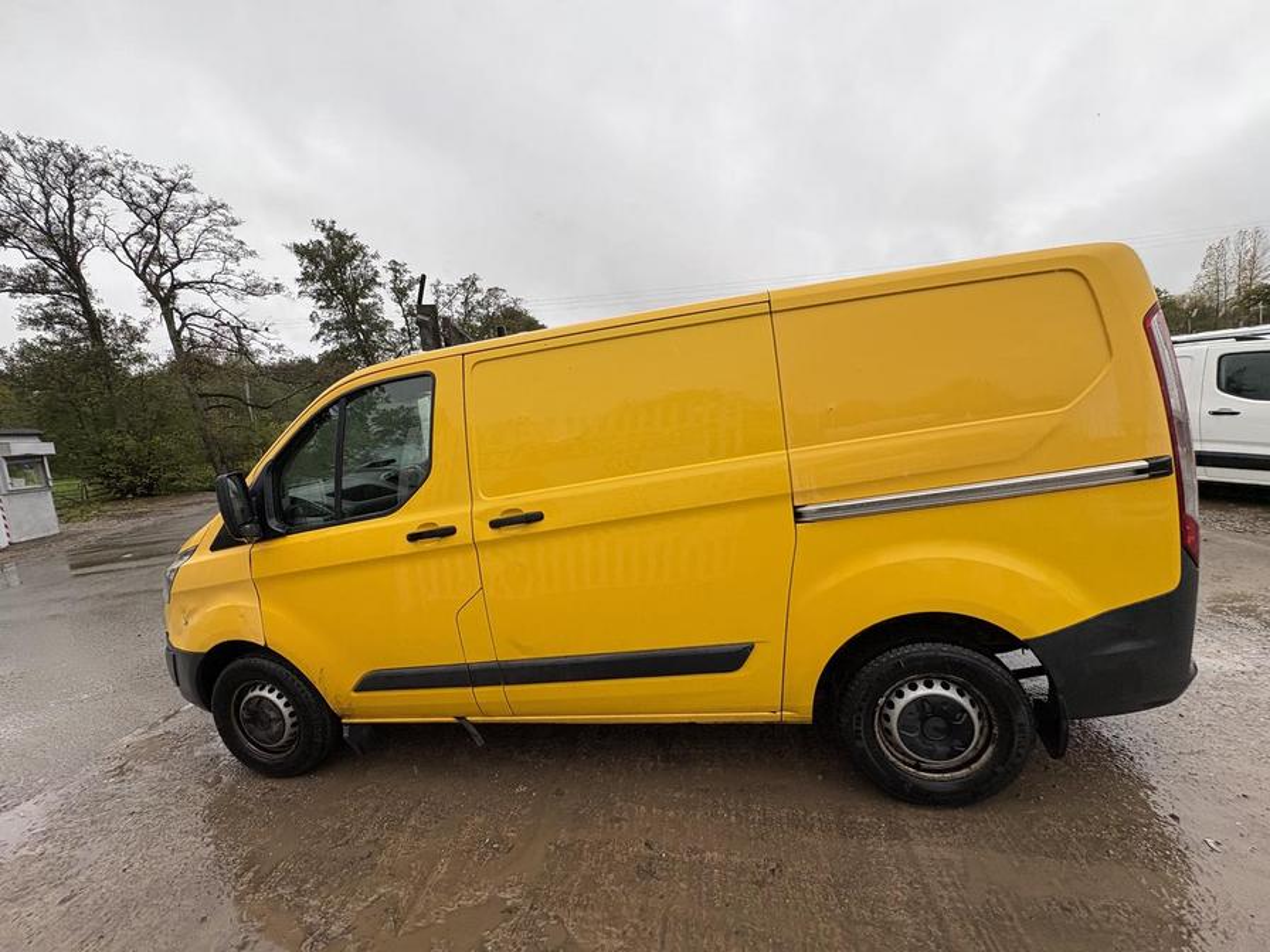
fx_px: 514
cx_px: 635
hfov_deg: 102.1
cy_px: 476
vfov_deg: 85.7
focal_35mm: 14
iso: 40
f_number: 2.2
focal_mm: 2.22
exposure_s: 1/182
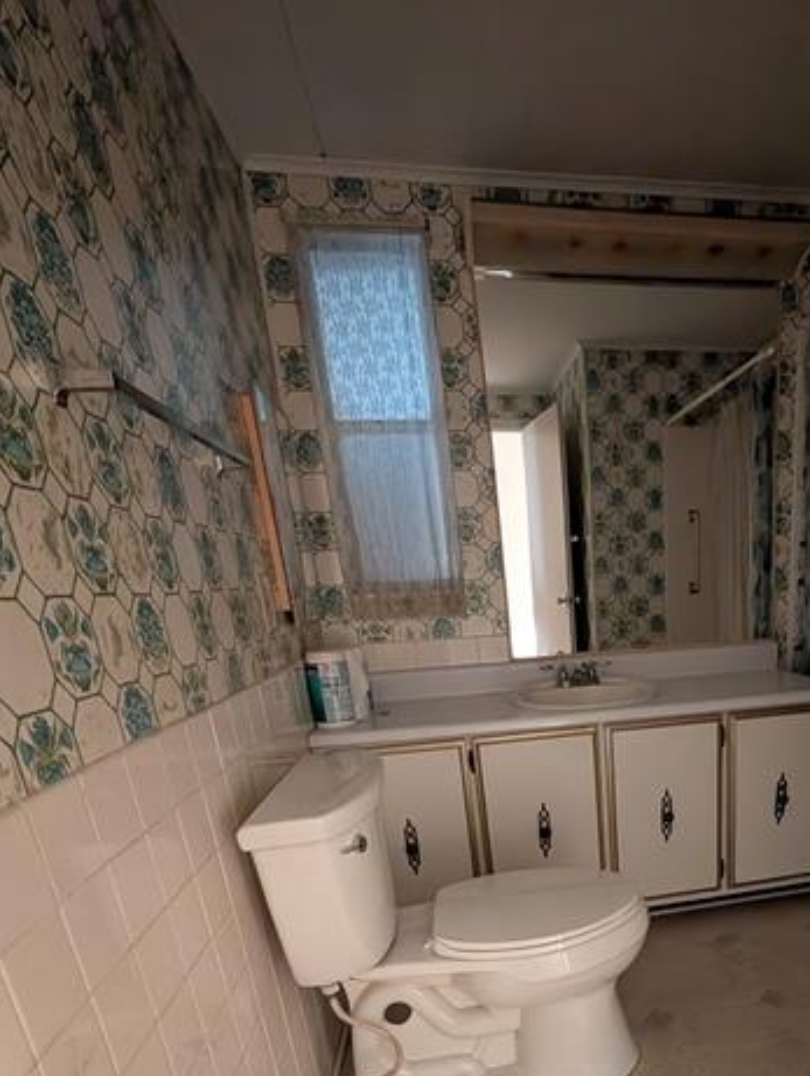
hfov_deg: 62.1
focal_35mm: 20
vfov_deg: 75.9
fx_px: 623
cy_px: 803
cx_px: 614
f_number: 1.7
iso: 3958
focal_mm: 2.02
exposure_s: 1/15
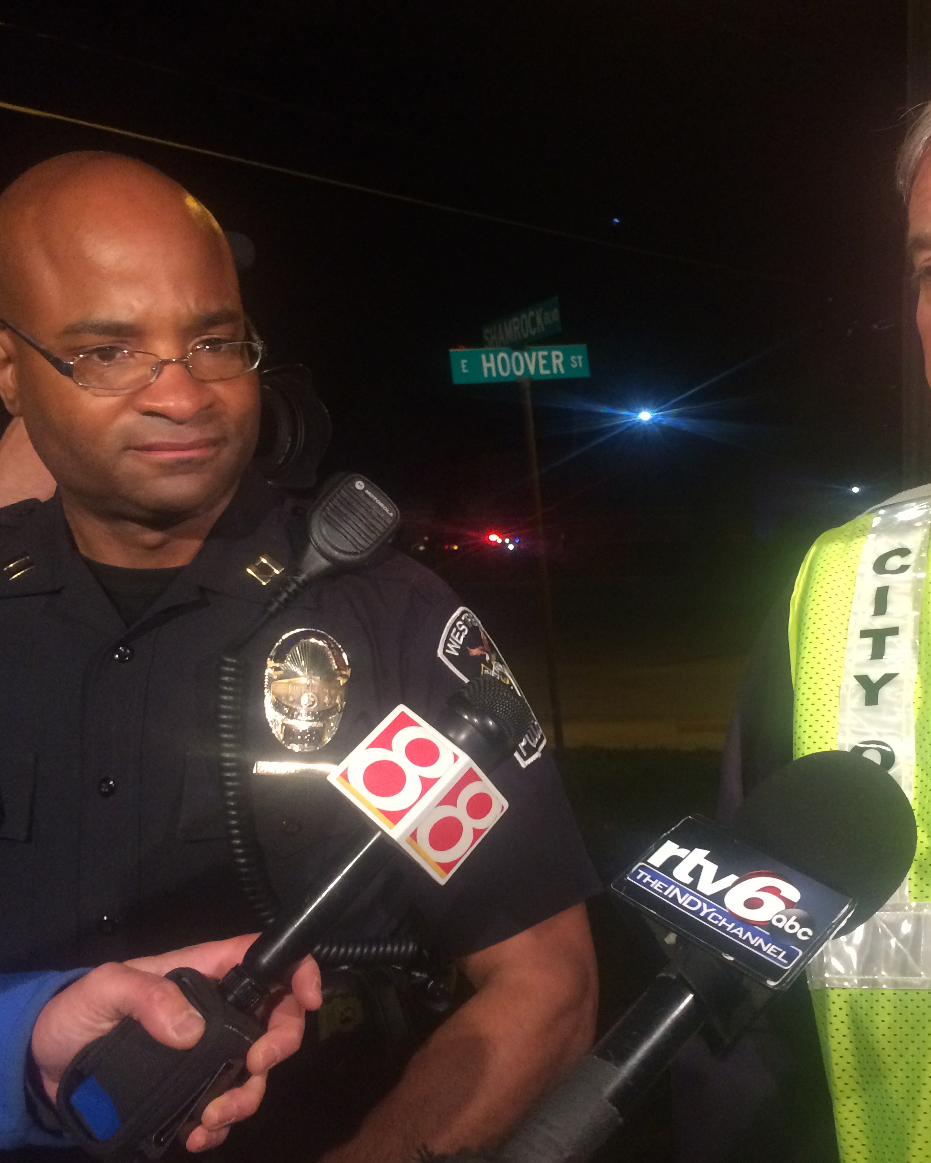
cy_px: 583
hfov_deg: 38.8
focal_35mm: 38
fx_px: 1309
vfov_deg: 47.9
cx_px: 611
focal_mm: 4.15
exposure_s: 1/30
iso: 250
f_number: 2.2
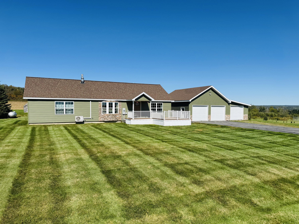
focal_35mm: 24
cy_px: 112
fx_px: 207
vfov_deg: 56.8
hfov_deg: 71.6
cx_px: 150
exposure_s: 1/6410
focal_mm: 6.76
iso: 80
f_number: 1.78
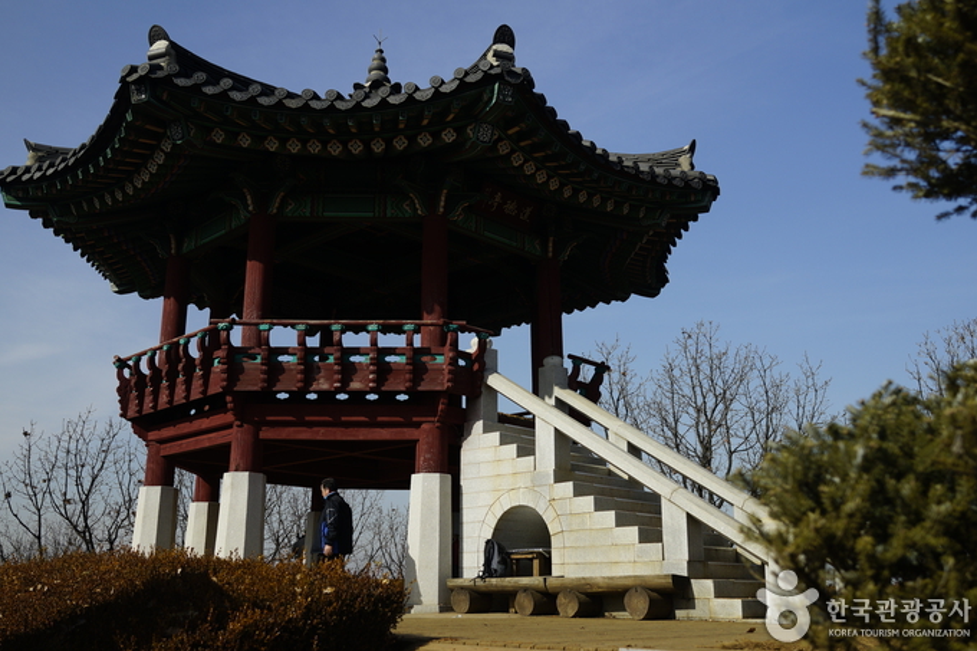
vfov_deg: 36.9
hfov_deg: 53.1
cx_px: 491
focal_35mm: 36
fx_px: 977
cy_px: 328
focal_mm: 35
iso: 200
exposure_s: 1/1600
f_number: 4
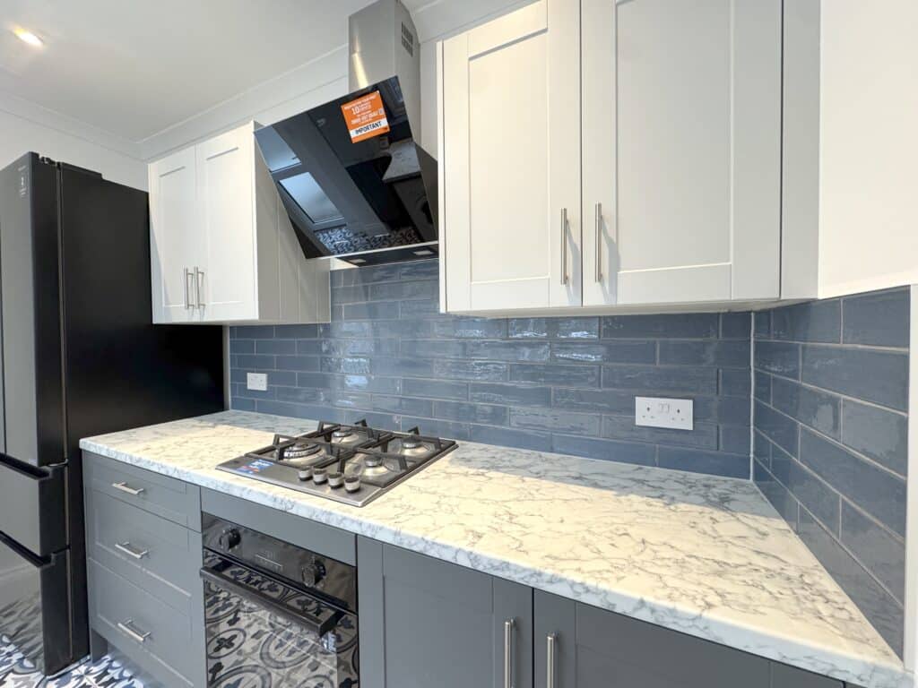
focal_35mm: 14
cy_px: 344
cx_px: 459
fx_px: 371
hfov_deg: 102.1
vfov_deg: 85.7
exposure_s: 1/100
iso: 200
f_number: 2.2
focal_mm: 2.22
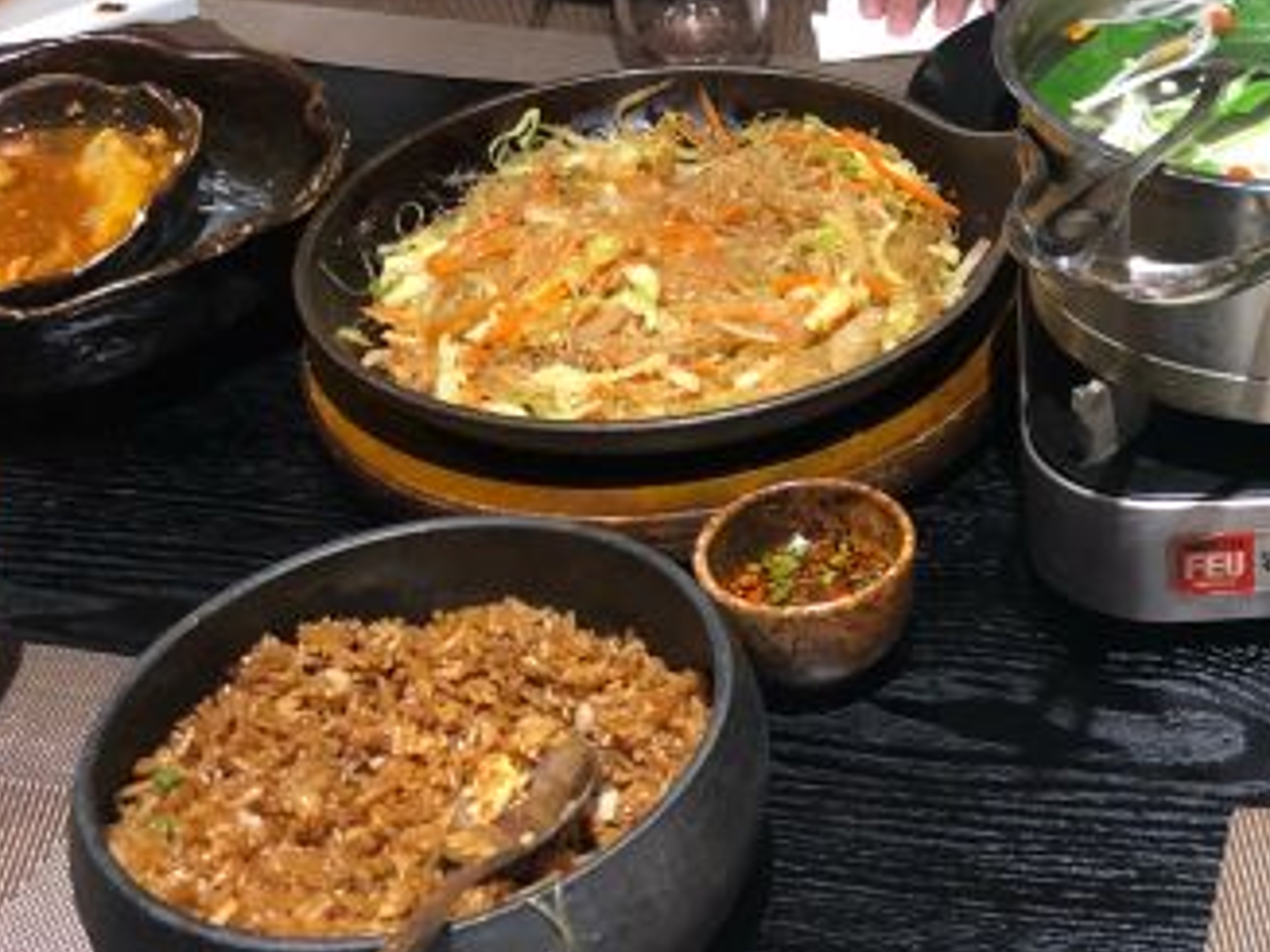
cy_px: 356
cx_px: 1309
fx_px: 2200
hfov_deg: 29.7
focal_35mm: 60
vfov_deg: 24.3
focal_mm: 4
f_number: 1.8
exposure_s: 1/13
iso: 100
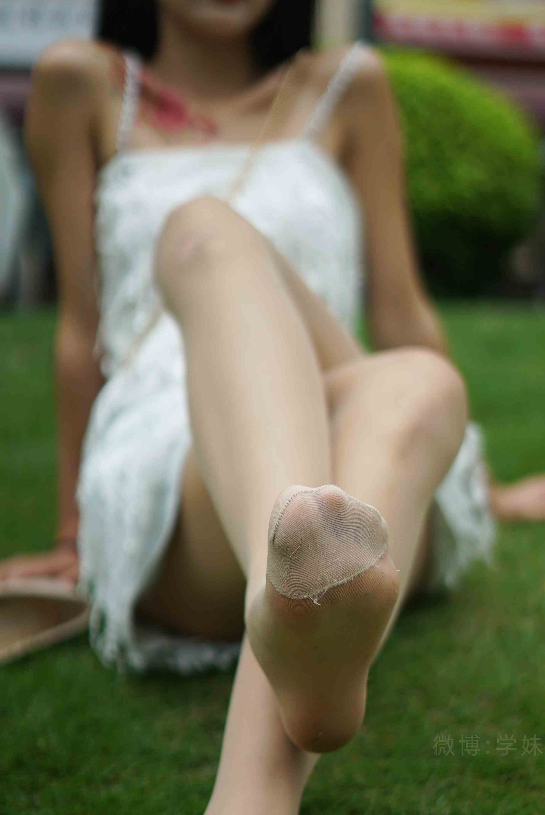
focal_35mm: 72
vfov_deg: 27.9
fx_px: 1632
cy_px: 550
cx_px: 314
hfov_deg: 18.9
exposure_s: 1/4000
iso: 250
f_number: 1.8
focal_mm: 50
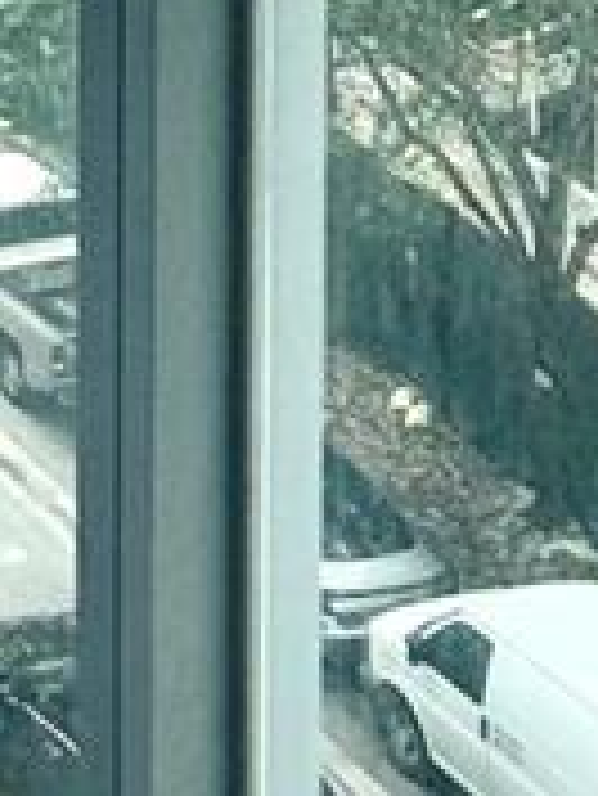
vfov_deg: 9.8
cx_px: -1007
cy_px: -1174
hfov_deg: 7.7
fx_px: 4049
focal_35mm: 176
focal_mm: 5.7
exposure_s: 1/2208
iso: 50
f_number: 1.5
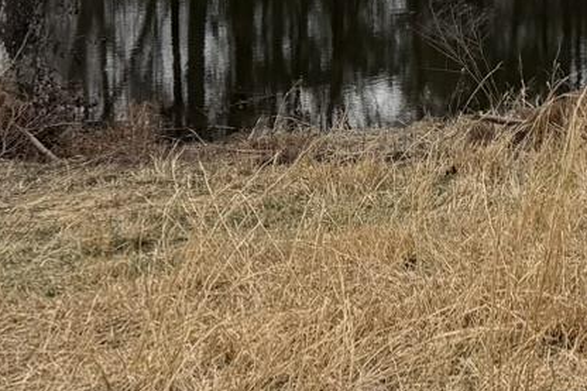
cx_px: 1144
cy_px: -438
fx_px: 2005
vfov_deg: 10.1
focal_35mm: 123
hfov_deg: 14.2
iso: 80
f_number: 1.78
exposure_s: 1/3953
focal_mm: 6.76
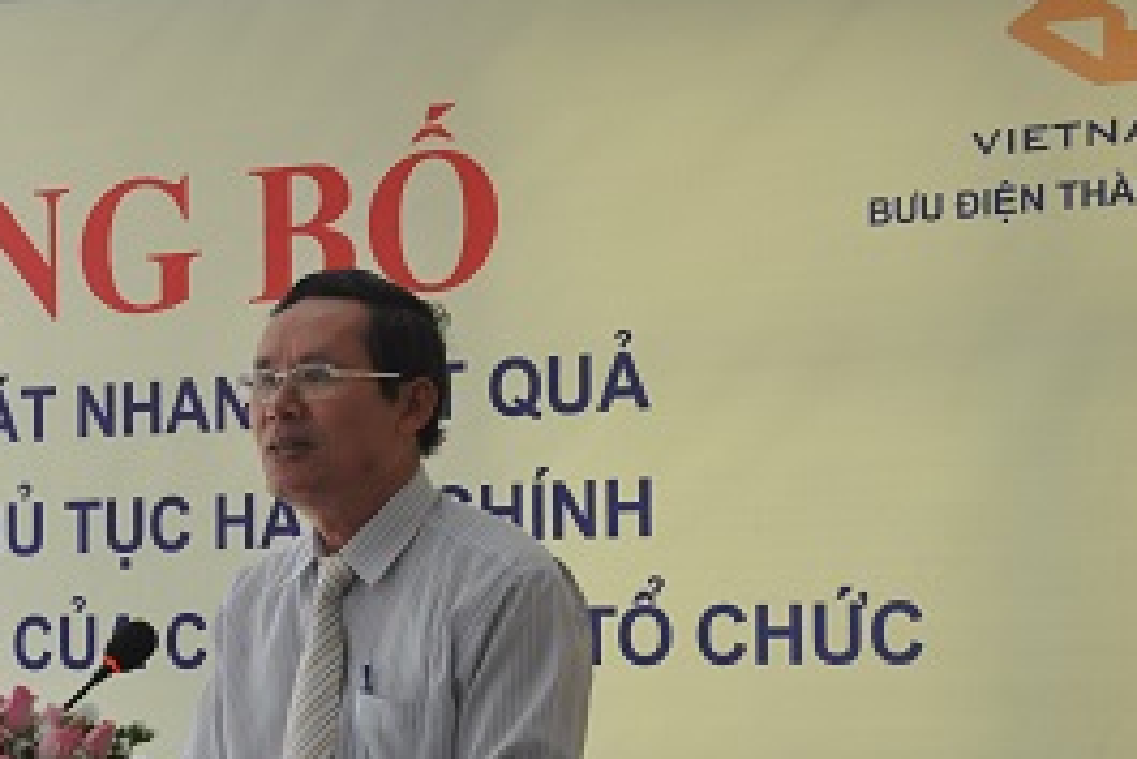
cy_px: 564
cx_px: 300
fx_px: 3126
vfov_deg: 13.8
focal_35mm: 99
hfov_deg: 20.5
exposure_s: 1/200
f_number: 7.1
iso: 800
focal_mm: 35
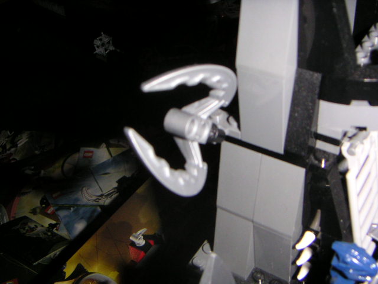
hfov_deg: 46.8
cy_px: 142
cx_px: 189
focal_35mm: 40
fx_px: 437
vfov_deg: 36.0
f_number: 6.7
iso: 200
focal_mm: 5.3
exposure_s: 1/45
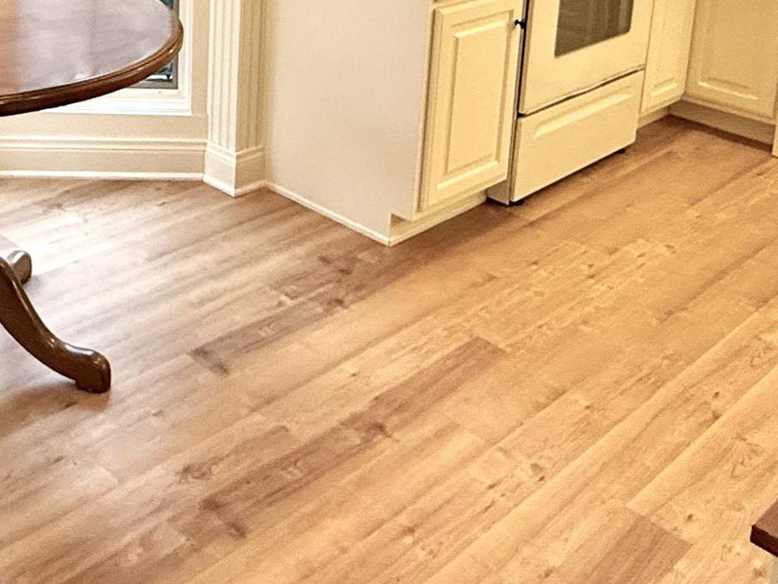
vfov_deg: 28.4
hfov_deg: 39.6
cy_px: -41
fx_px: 1056
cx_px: 220
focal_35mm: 47
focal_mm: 2.22
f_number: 2.2
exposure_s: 1/120
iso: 250
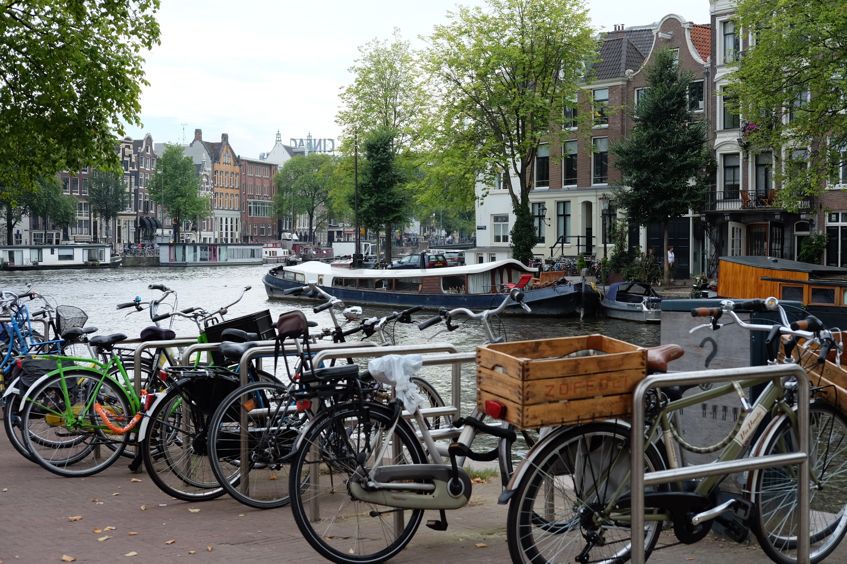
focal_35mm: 53
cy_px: 282
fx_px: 1247
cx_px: 424
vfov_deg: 25.5
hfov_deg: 37.5
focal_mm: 35
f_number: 5.6
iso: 400
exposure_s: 1/350
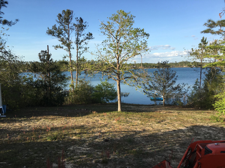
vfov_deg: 48.2
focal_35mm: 29
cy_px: 84
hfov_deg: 61.7
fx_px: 188
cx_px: 112
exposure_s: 1/845
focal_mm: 4.15
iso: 25
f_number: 2.2
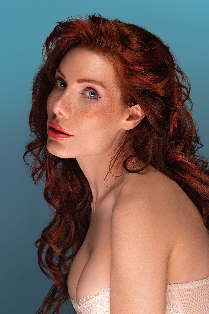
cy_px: 157
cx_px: 104
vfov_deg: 15.2
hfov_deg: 10.2
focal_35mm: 135
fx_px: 1176
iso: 125
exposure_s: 1/160
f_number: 8
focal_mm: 90
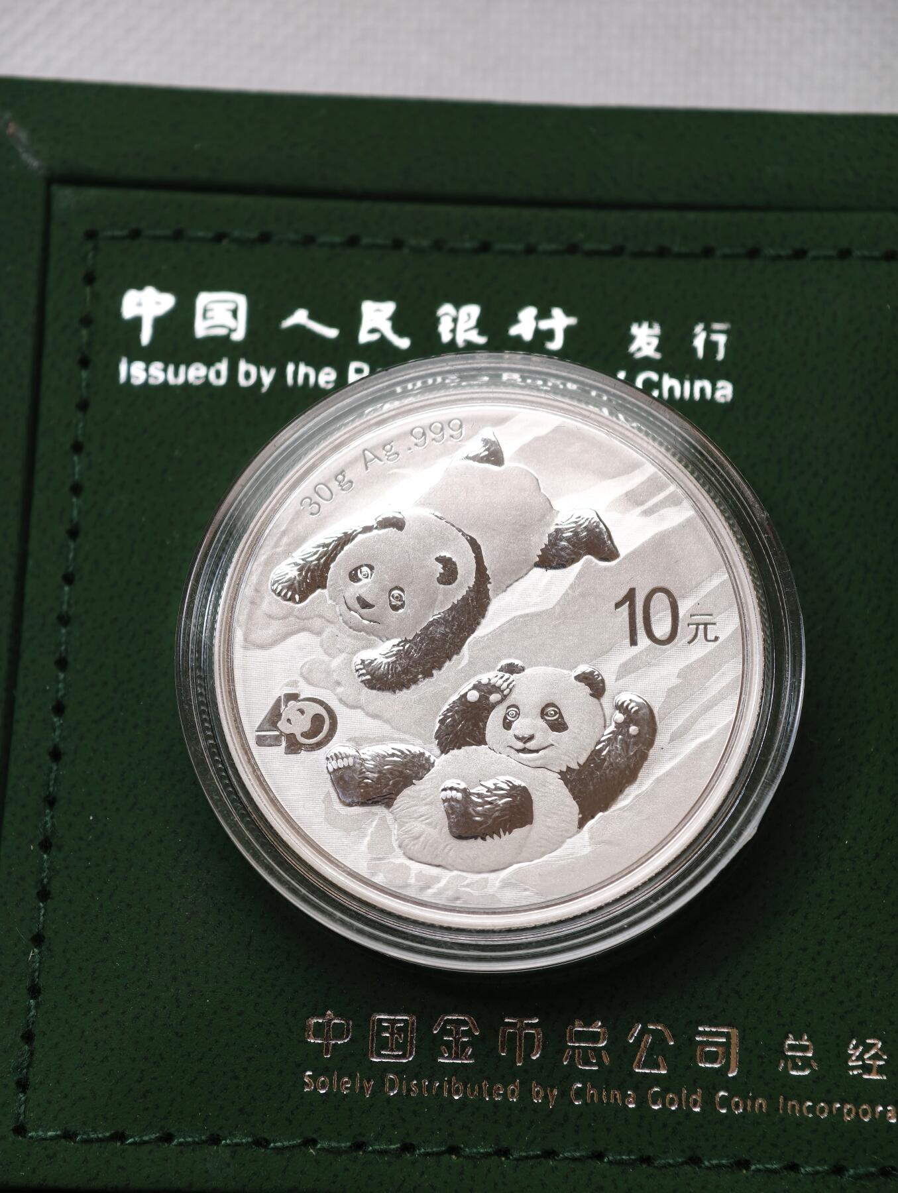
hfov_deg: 17.4
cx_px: 449
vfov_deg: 23.0
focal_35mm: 85
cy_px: 596
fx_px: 2933
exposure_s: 1/100
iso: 156
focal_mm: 22.48
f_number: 2.67
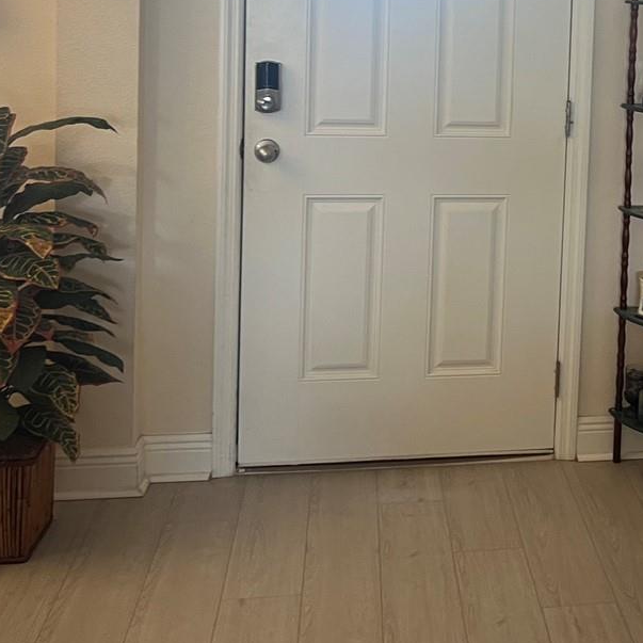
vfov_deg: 27.3
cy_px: 78
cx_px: 656
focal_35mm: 61
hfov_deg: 26.5
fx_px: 1282
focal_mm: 5.7
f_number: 1.5
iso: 100
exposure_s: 1/60
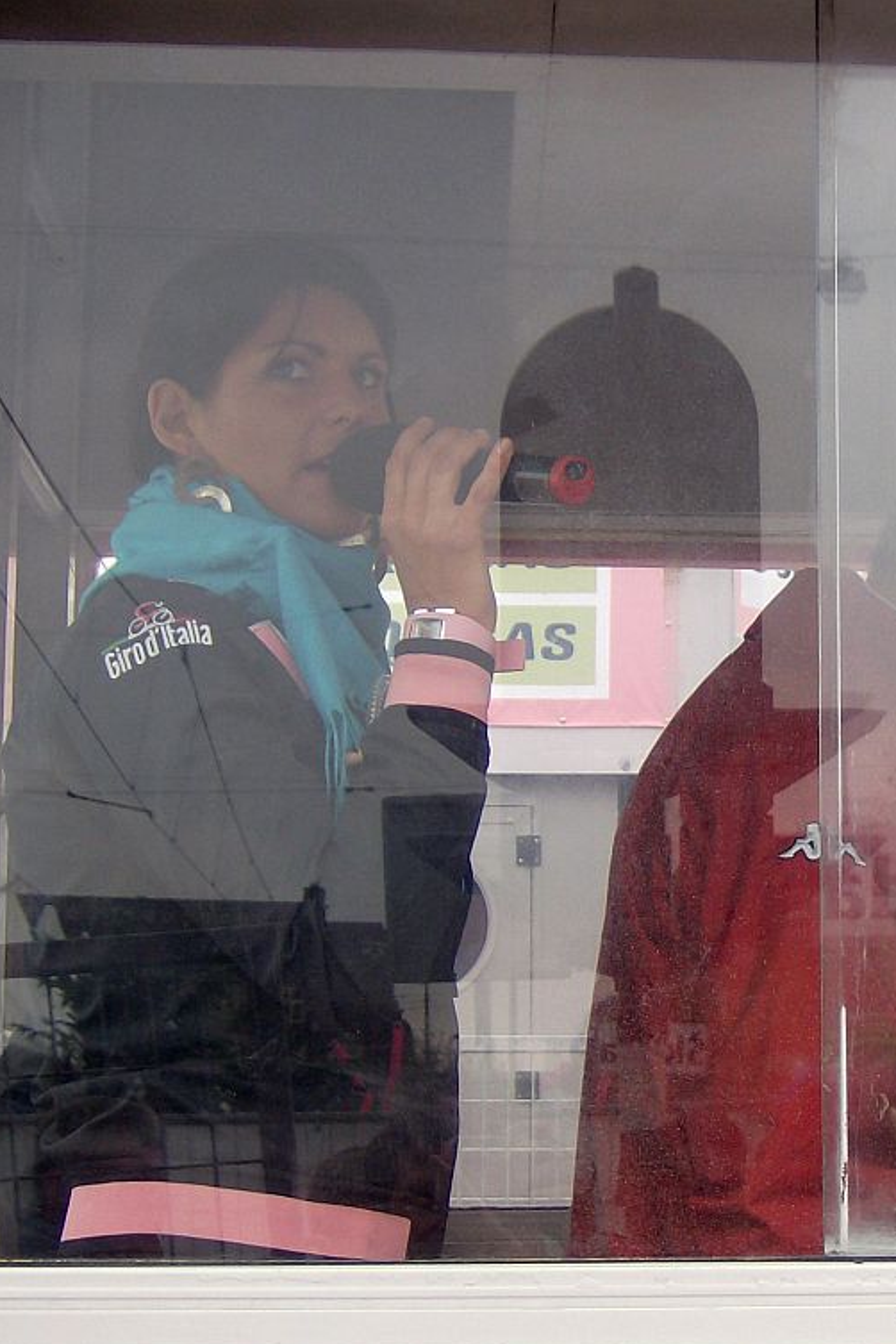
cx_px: 823
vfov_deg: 25.7
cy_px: 679
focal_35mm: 79
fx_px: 2949
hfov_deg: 17.0
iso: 100
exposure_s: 1/142
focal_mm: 9.3
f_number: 3.4
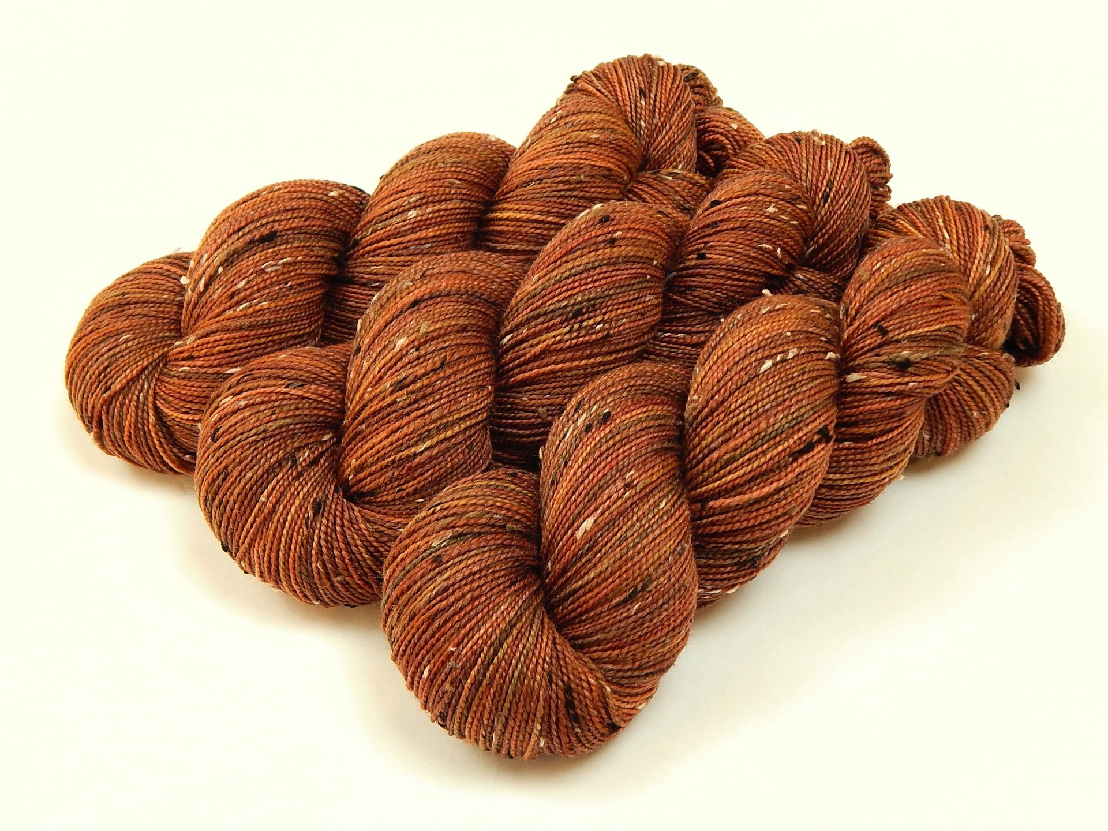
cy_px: 416
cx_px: 554
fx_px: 1376
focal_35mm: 43
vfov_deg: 33.6
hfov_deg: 43.9
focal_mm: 7.7
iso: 125
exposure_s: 1/20
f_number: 3.6
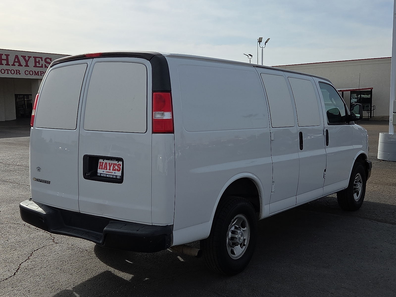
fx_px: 458
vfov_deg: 36.0
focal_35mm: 40
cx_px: 198
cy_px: 148
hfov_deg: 46.8
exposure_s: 1/10000
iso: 74
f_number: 1.8
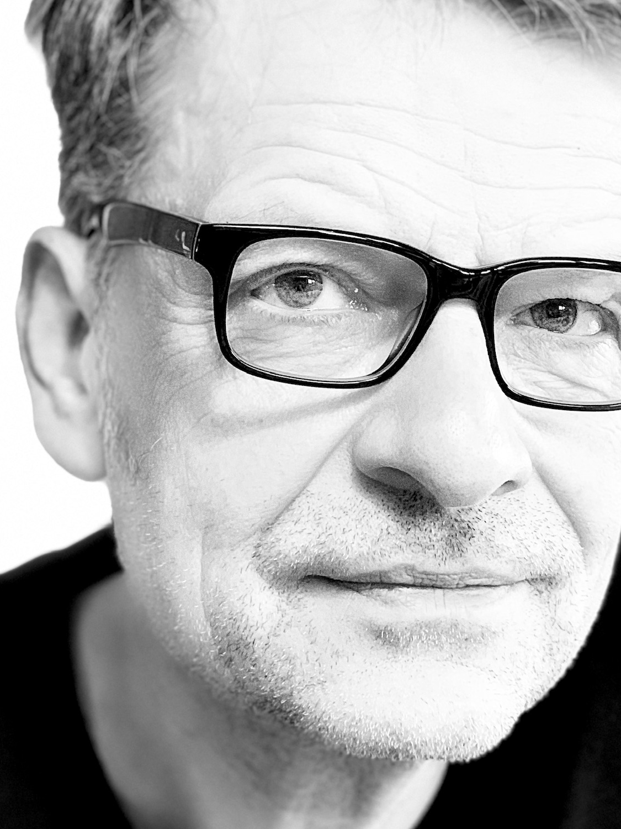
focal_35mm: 71
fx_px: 1698
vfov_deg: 27.4
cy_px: 405
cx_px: 365
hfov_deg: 20.7
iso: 200
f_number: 2.4
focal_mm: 6
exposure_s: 1/50
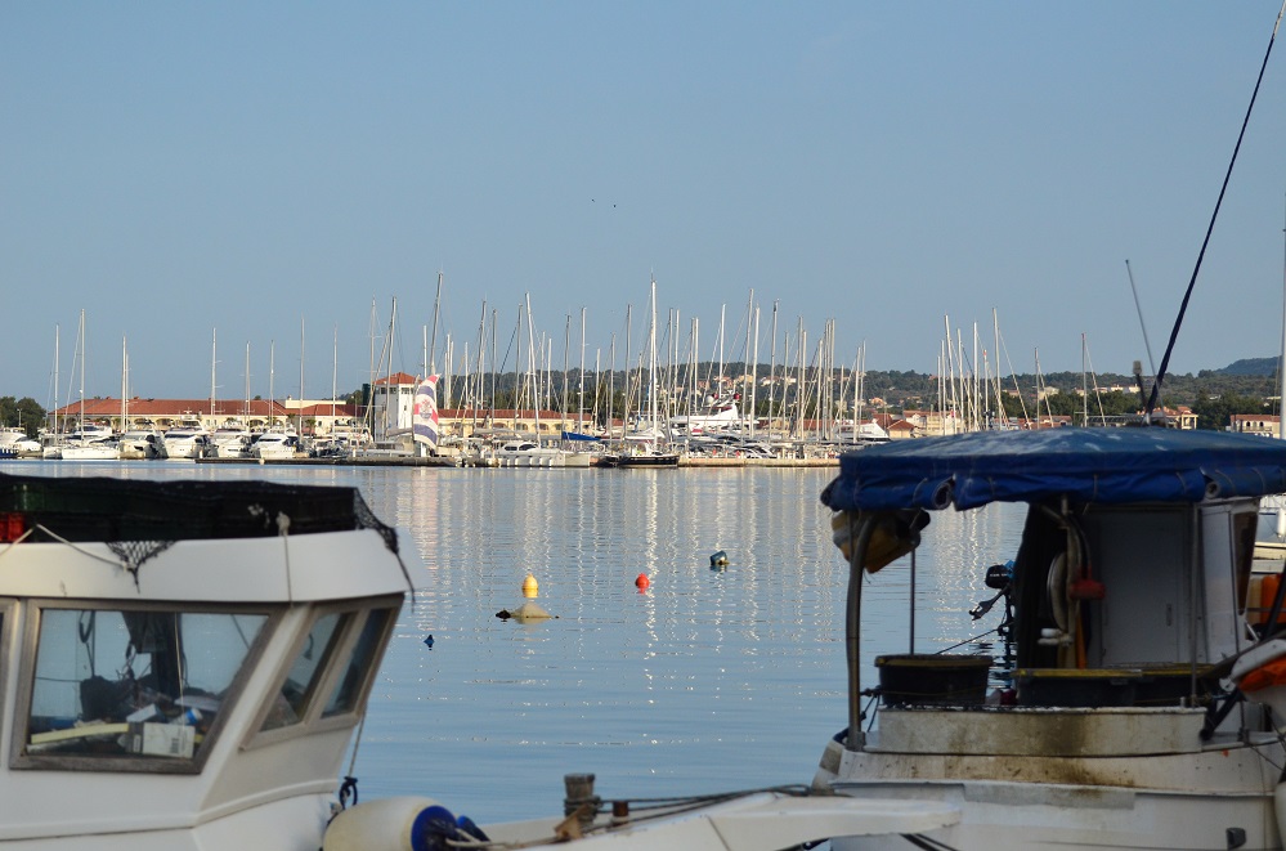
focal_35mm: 105
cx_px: 643
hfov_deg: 19.5
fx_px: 3742
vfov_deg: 13.0
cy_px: 426
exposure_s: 1/6400
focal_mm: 70
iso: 800
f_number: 4.5
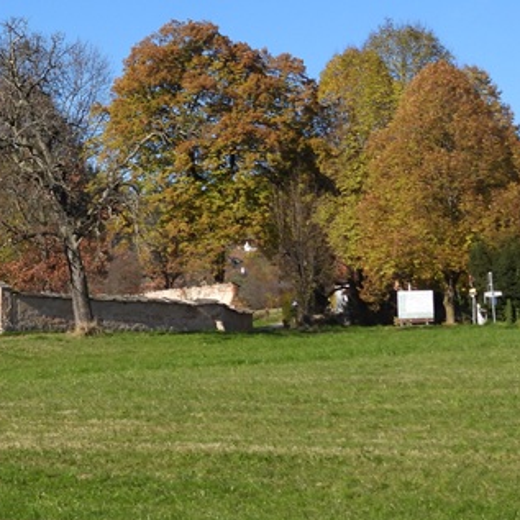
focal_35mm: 105
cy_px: 151
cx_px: 2
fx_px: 1785
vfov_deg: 16.5
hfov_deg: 16.2
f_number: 3.2
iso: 100
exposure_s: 1/1250
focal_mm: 8.4
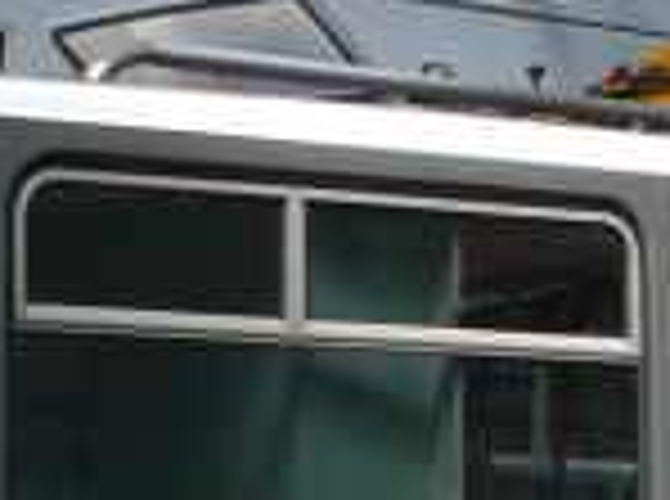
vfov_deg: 5.9
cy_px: 721
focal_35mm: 247
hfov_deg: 8.0
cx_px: 728
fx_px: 4769
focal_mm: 7.4
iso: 100
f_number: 2.8
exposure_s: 1/80
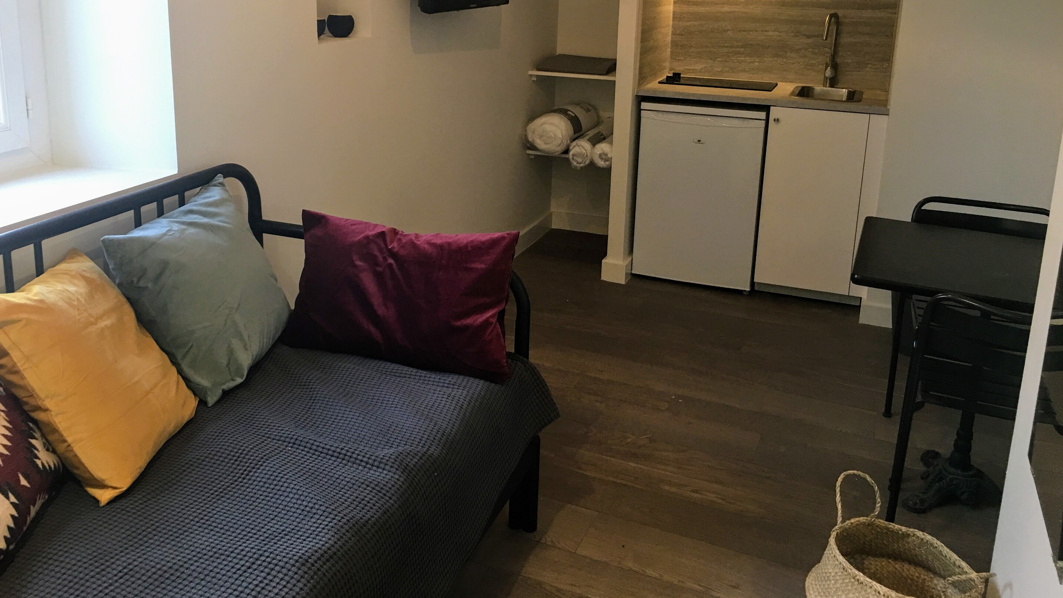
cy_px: 191
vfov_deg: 35.2
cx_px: 511
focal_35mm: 33
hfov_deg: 59.5
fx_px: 930
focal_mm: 4.15
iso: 50
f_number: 2.2
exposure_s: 1/17
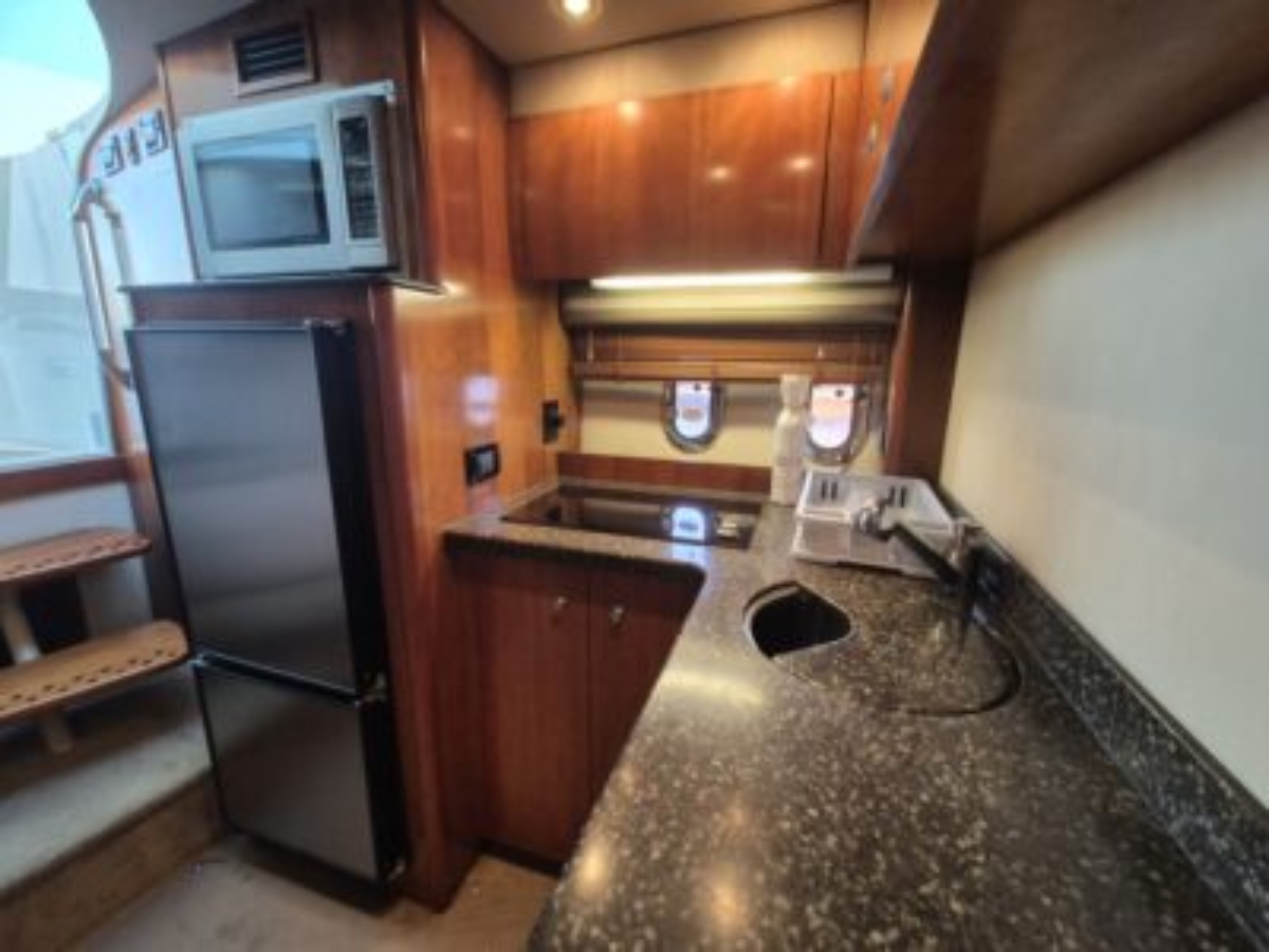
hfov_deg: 106.2
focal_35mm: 13
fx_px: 477
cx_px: 634
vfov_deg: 89.9
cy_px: 476
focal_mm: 2.2
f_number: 2.2
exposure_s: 1/50
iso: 400
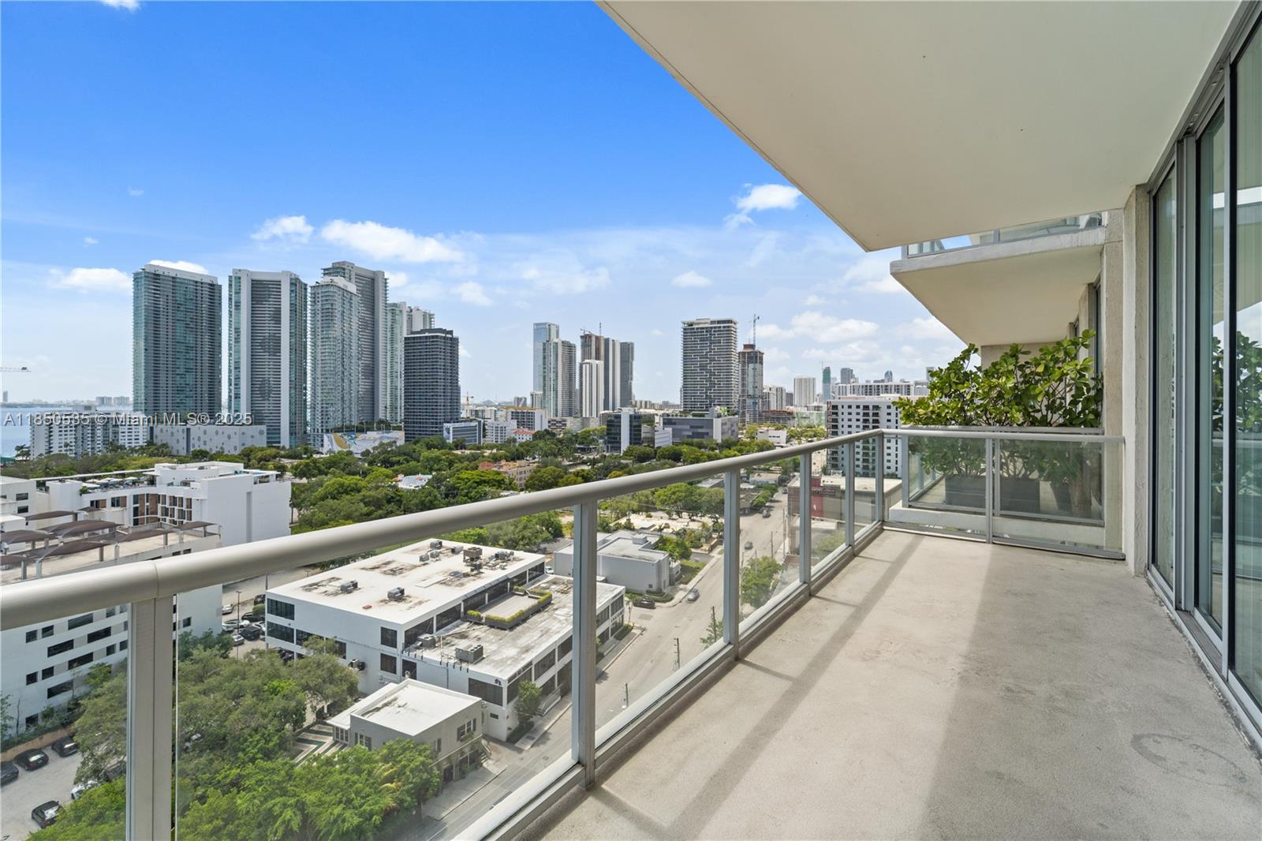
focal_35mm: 14
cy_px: 420
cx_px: 631
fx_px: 491
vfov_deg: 81.2
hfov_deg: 104.3
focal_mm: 14
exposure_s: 1/50
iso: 250
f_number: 11
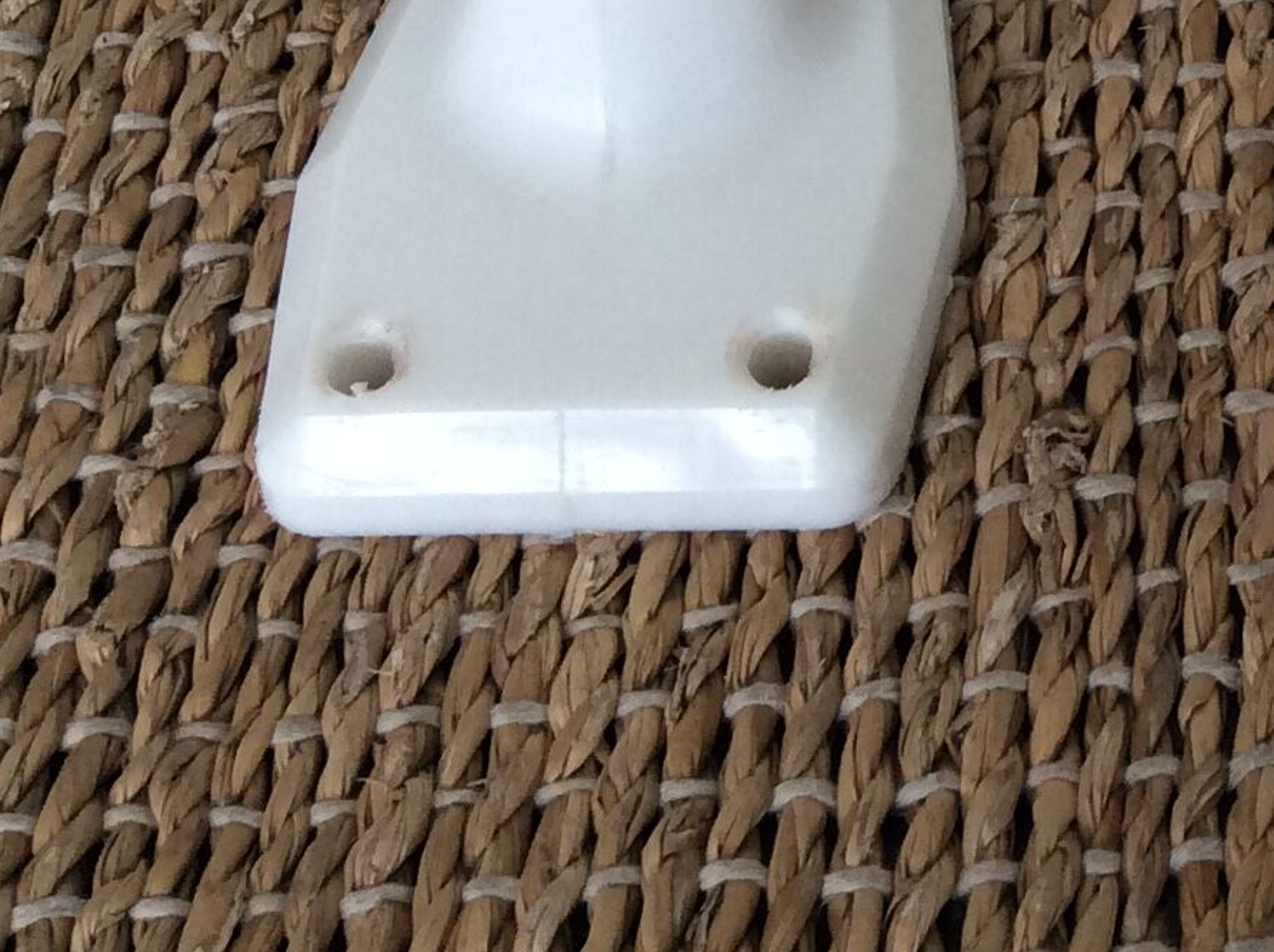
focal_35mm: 93
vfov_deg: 15.0
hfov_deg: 19.8
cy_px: -353
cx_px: 1560
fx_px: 3417
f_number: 2.4
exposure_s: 1/25
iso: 64
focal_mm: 3.3
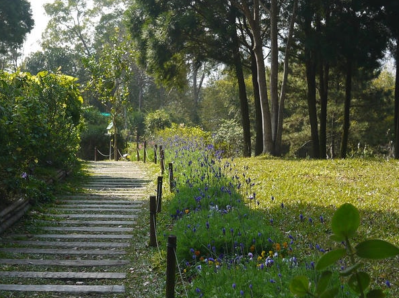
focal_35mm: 81
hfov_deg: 24.0
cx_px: 138
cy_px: 125
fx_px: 933
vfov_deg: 18.2
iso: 160
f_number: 3.5
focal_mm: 20
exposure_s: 1/500
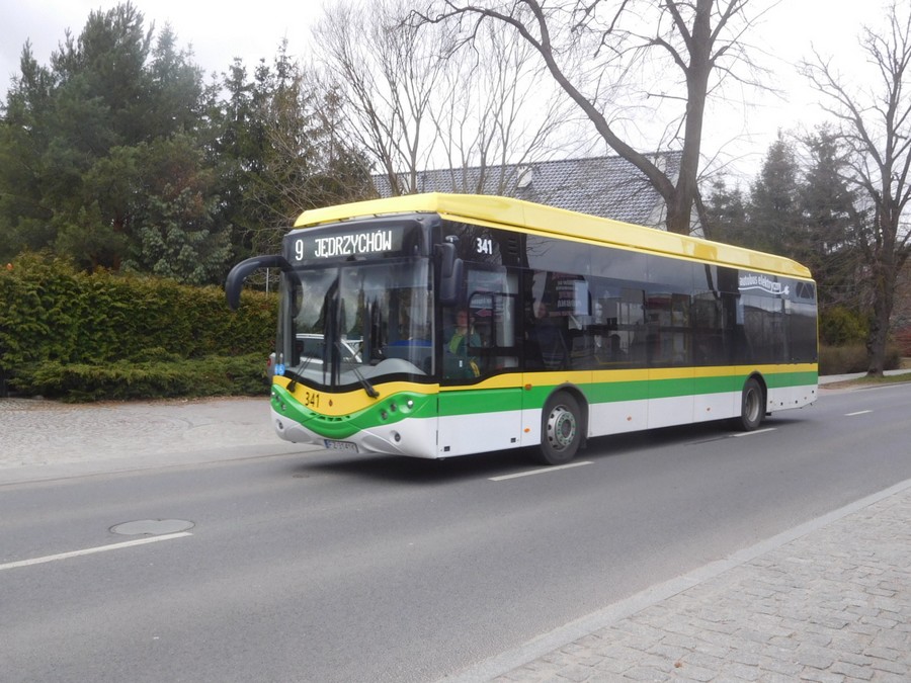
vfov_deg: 44.2
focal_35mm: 32
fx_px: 842
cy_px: 342
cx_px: 456
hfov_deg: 56.8
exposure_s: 1/400
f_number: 3.6
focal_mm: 5.7
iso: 125
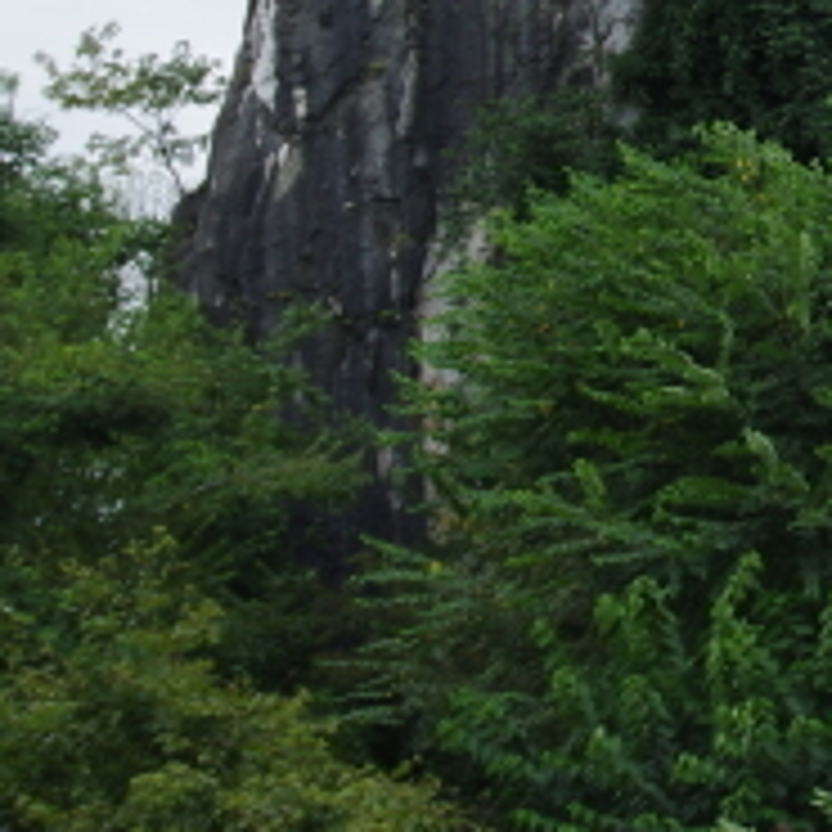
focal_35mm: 183
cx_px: 1745
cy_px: -263
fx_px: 4976
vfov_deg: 9.4
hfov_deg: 8.9
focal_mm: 26
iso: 200
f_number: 7.1
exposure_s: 1/200
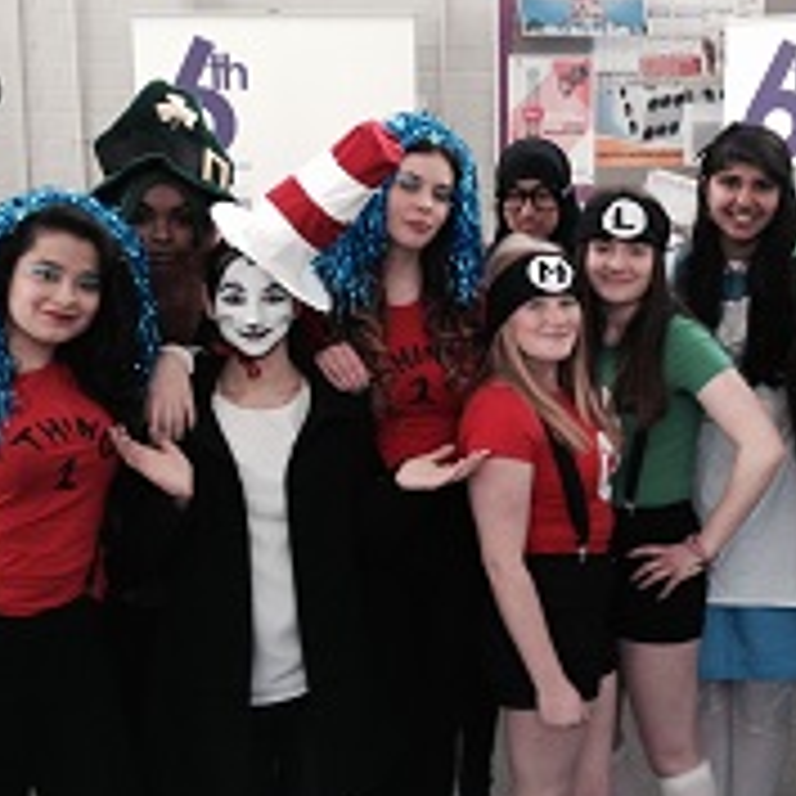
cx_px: 549
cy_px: 369
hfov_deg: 27.9
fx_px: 1587
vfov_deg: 28.1
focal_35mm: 61
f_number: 2.4
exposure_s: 1/20
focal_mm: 4.28
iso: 80
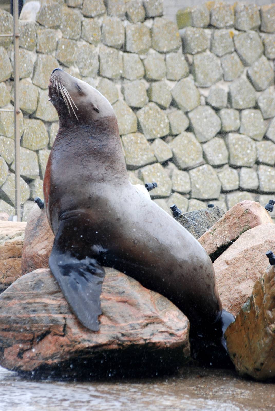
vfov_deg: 7.0
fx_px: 3342
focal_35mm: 292
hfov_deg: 4.7
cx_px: 138
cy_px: 206
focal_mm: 195
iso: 280
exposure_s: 1/500
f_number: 5
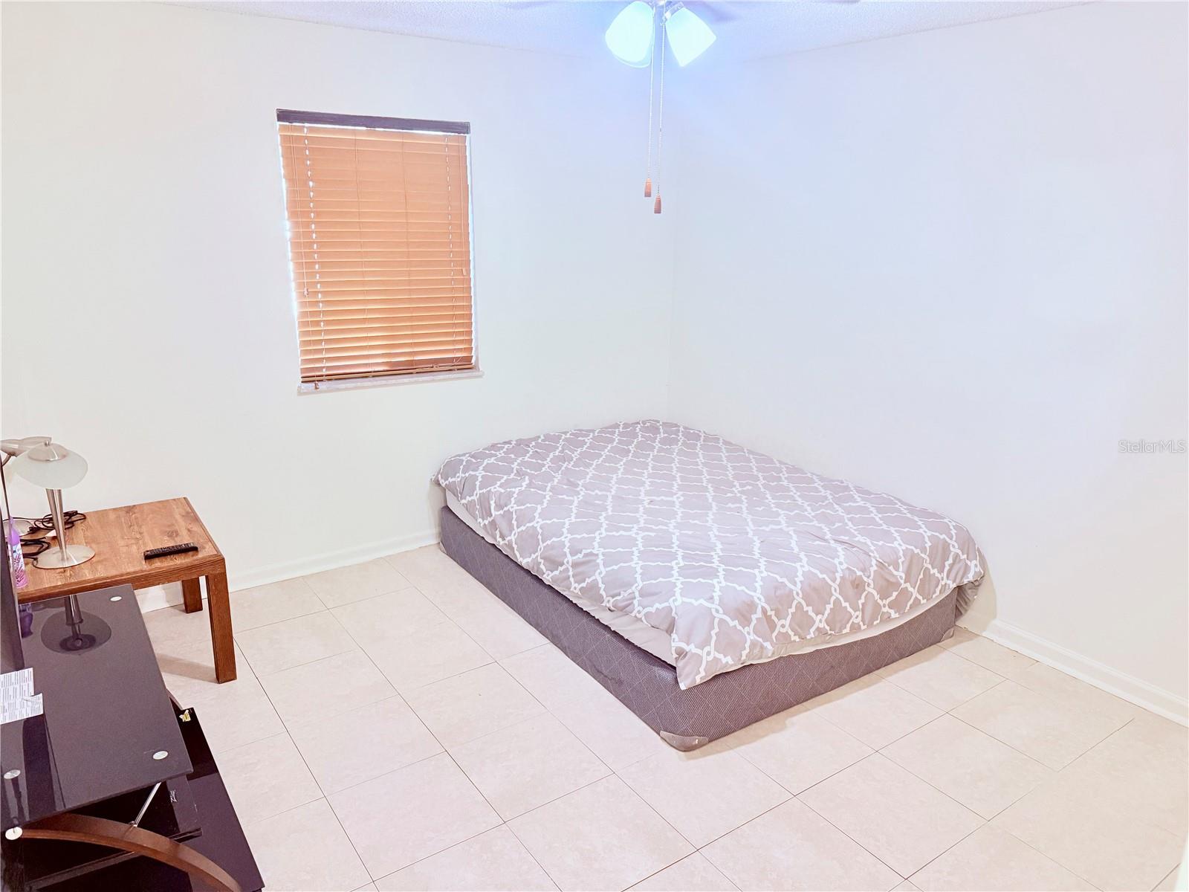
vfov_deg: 56.8
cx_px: 594
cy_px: 446
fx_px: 824
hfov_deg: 71.6
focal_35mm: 24
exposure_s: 1/60
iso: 320
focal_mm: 6.76
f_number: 1.78
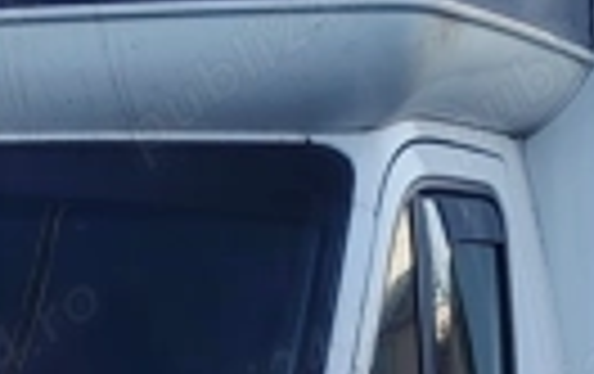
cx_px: 428
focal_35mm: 154
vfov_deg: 8.5
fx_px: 2497
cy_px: 464
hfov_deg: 13.5
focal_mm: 5.25
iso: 100
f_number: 1.75
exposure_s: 1/234
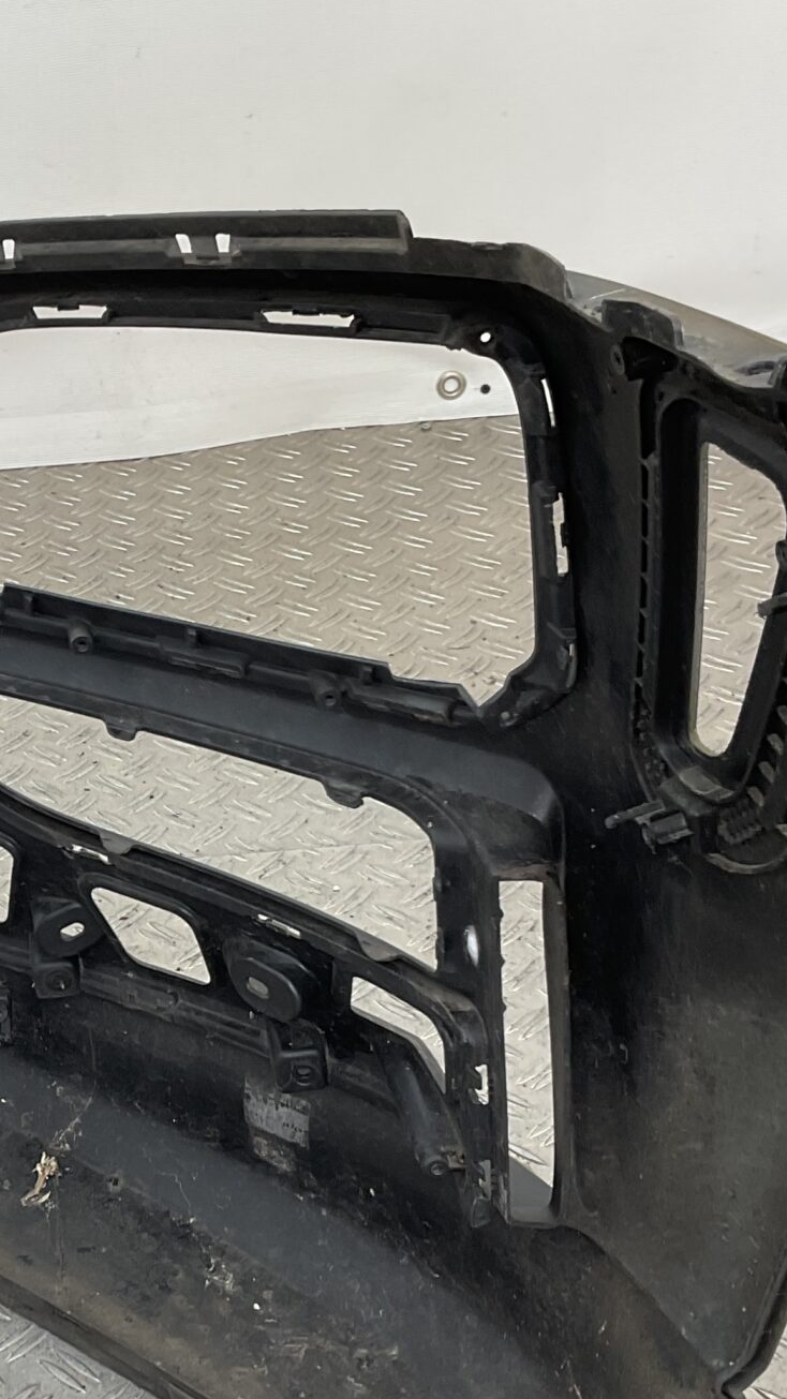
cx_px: 0
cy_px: 885
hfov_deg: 18.9
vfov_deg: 33.6
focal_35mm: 62
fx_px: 2300
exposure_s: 1/120
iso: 20
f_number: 1.8
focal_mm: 3
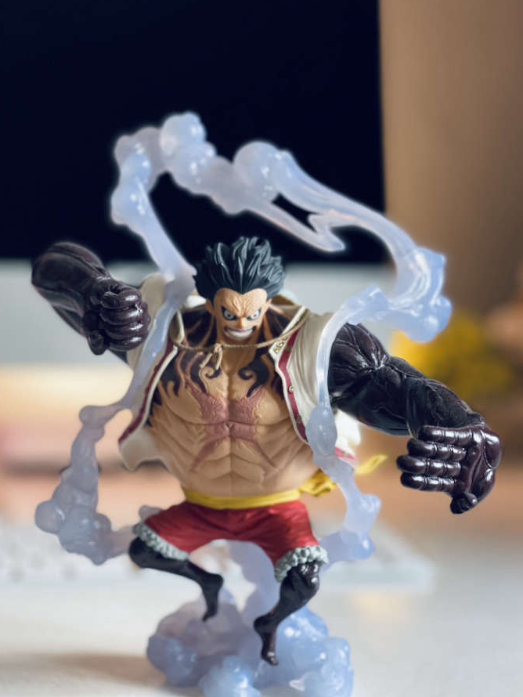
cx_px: 248
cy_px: 373
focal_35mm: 69
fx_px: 1389
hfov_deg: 21.3
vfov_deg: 28.1
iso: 160
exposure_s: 1/40
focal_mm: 7.5
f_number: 2.2
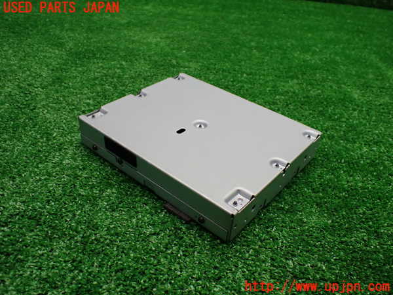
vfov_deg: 46.8
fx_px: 341
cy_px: 148
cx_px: 196
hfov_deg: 60.0
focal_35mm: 30
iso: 320
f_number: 2.3
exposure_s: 1/125
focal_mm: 5.4
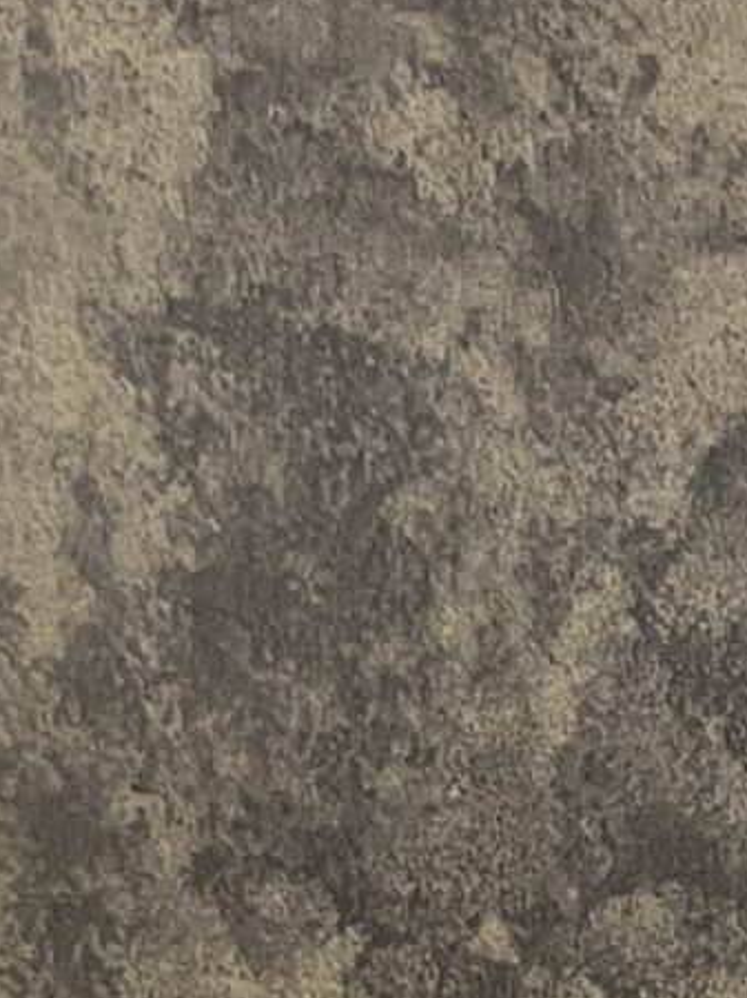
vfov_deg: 11.1
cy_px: 2435
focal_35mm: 148
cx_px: 1543
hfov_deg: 9.3
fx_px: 4262
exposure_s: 1/50
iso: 250
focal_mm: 5.1
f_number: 1.6
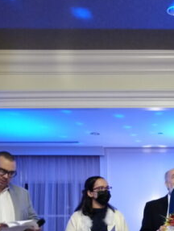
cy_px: 212
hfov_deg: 25.0
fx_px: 374
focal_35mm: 56
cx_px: 170
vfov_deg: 32.4
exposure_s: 1/17.1
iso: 800
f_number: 1.8
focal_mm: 3.61
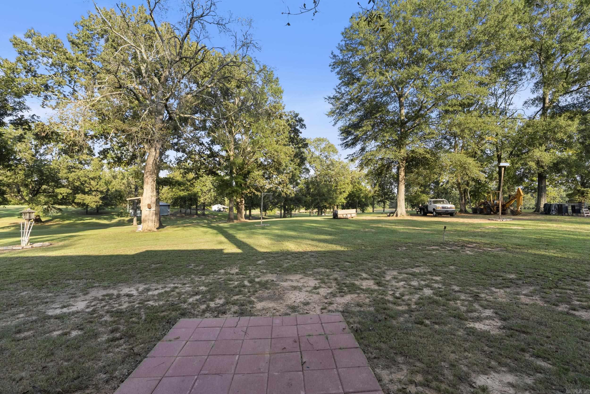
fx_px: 262
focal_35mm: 16
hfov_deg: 96.7
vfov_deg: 73.8
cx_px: 295
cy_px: 197
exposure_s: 1/25
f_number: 9
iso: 250
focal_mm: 16
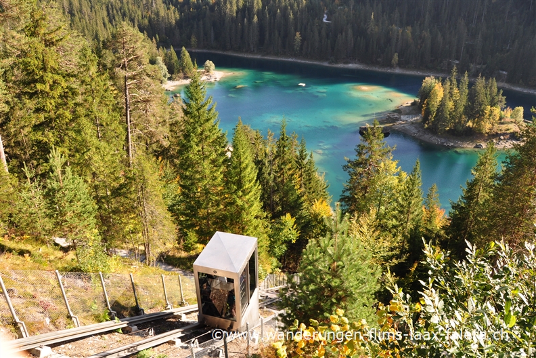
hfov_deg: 67.4
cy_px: 179
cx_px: 268
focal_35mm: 27
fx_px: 402
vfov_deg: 47.9
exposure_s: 1/200
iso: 200
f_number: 7.1
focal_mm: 18
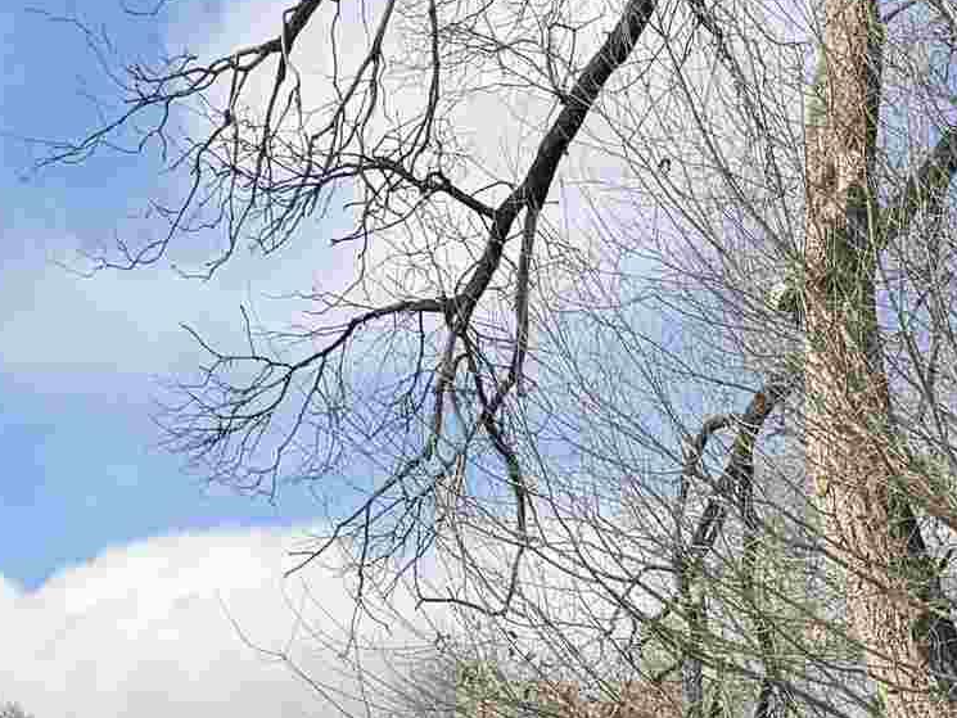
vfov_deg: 13.0
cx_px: 456
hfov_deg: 19.8
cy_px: 1441
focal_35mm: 99
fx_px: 2737
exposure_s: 1/2415
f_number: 1.78
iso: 80
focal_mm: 6.76
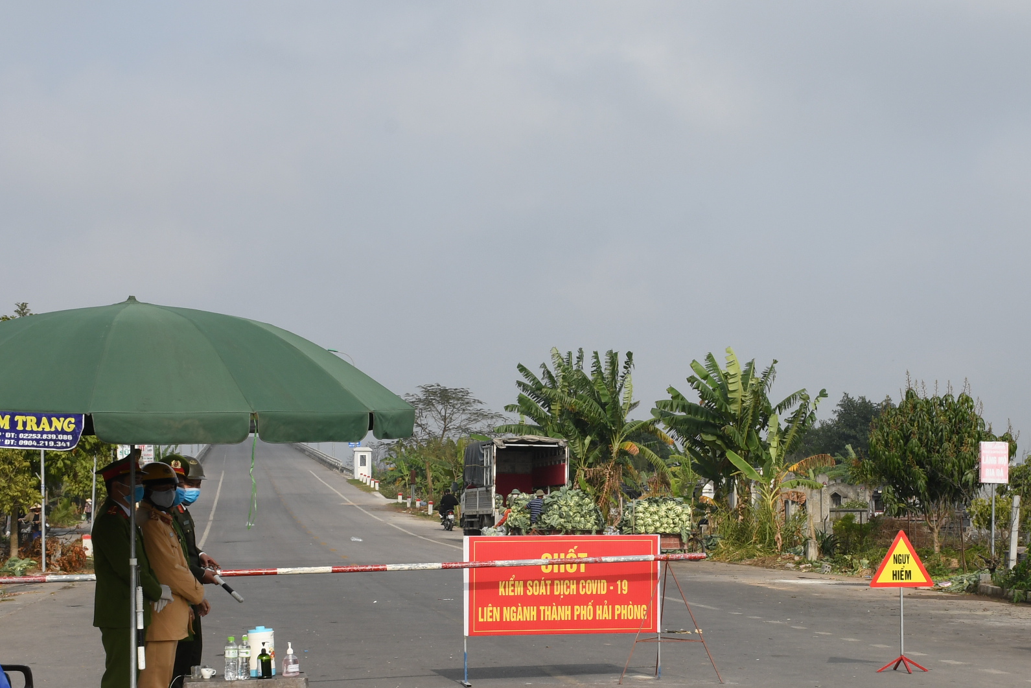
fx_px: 2030
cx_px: 689
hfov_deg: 28.3
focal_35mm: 71
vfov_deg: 19.2
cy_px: 442
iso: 160
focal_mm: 27
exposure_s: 1/200
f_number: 16
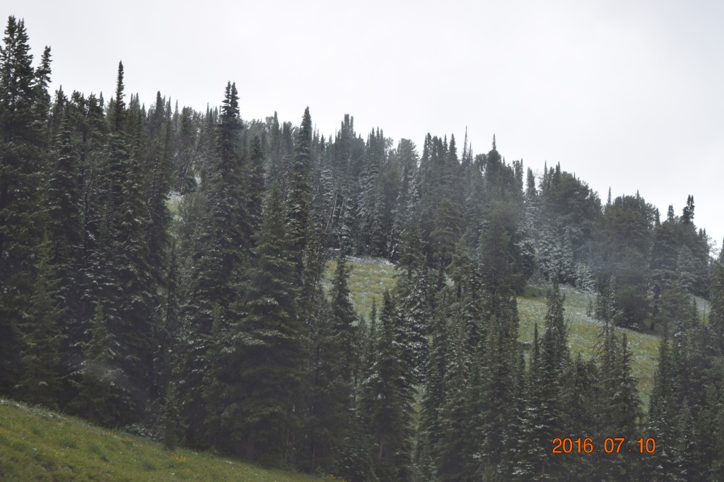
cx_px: 362
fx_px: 1659
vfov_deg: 16.5
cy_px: 241
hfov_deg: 24.6
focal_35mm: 82
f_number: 5.6
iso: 100
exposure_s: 1/125
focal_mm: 55
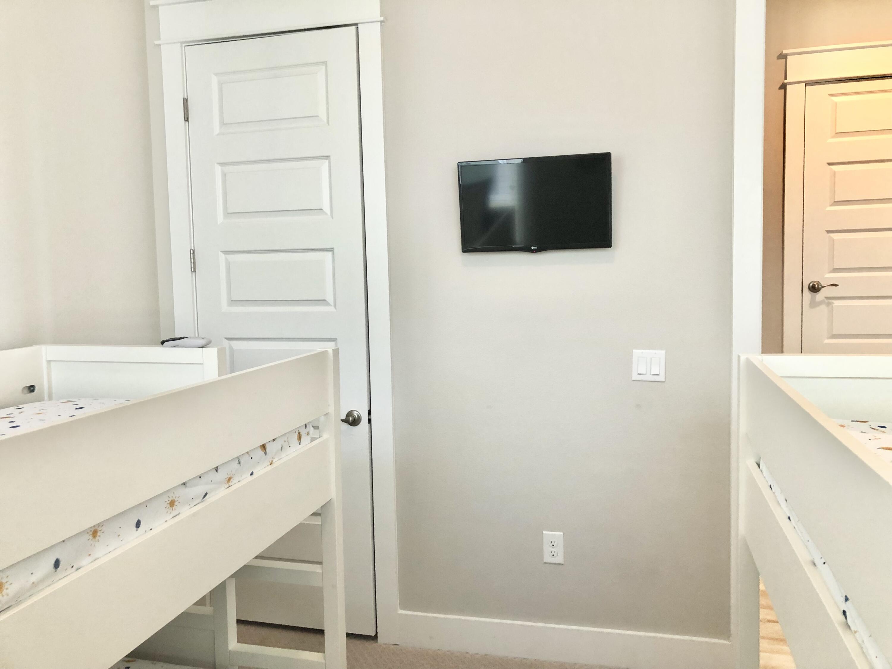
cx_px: 446
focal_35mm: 28
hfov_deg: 63.4
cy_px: 334
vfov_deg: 49.7
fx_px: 722
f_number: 1.8
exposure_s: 1/30
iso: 40
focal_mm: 3.99
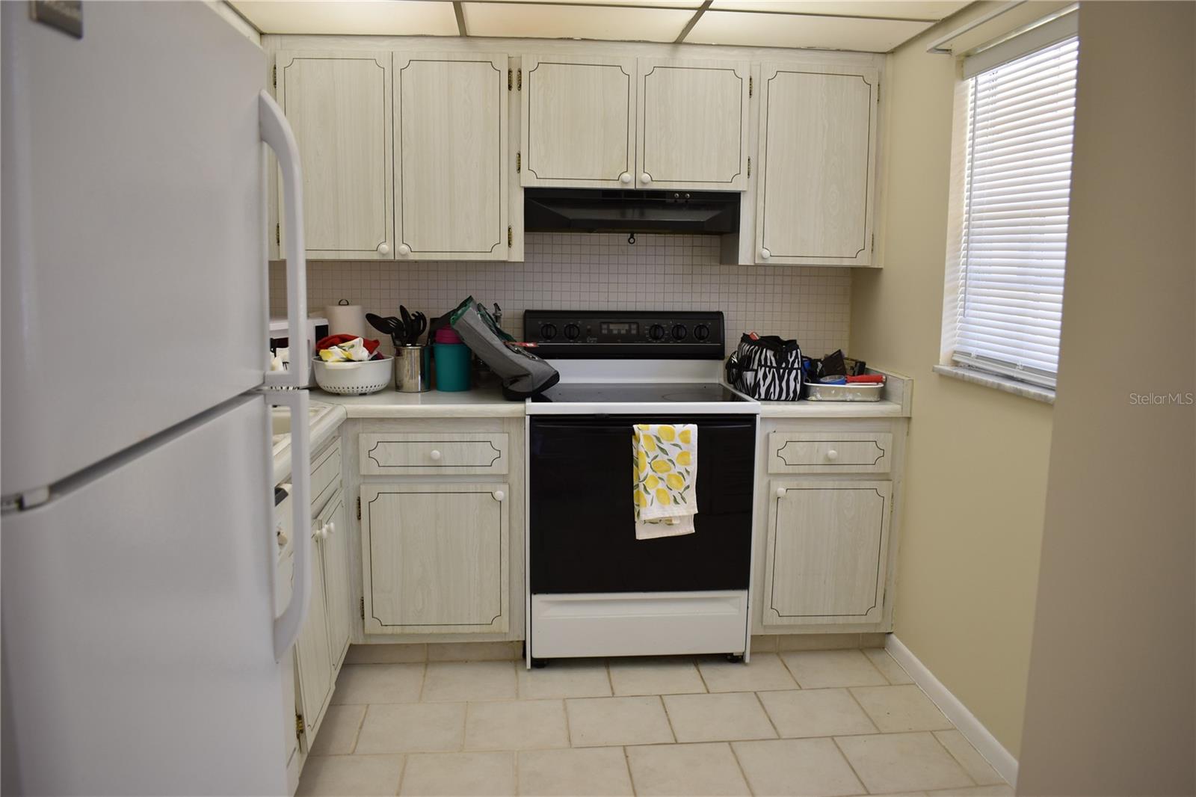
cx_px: 598
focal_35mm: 27
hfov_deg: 67.4
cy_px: 398
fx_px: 897
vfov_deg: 47.9
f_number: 4.5
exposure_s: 1/80
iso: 400
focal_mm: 18
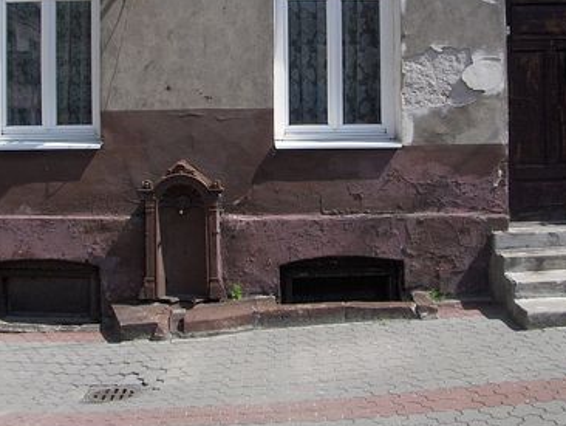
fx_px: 834
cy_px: 121
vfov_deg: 28.3
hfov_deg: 37.5
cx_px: 282
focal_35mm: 51
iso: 100
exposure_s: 1/524
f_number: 4.3
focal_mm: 5.8
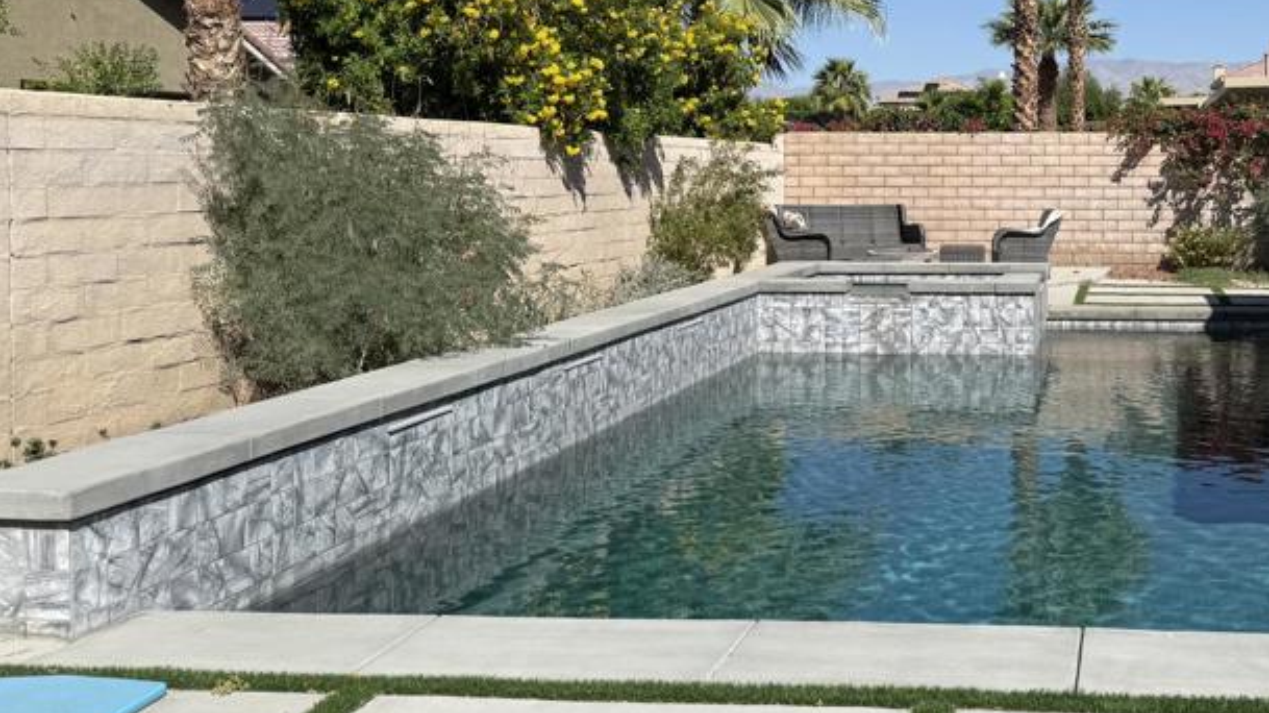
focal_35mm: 44
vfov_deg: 26.8
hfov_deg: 44.4
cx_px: 994
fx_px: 1480
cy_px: 204
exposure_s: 1/6711
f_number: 1.78
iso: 80
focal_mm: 6.76
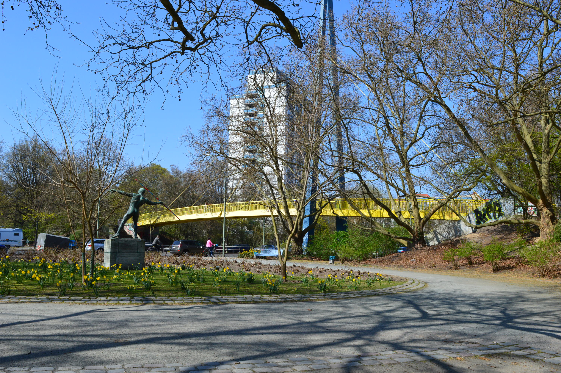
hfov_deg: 55.1
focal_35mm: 34
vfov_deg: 38.3
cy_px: 186
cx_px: 280
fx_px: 537
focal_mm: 23
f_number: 11
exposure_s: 1/500
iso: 400
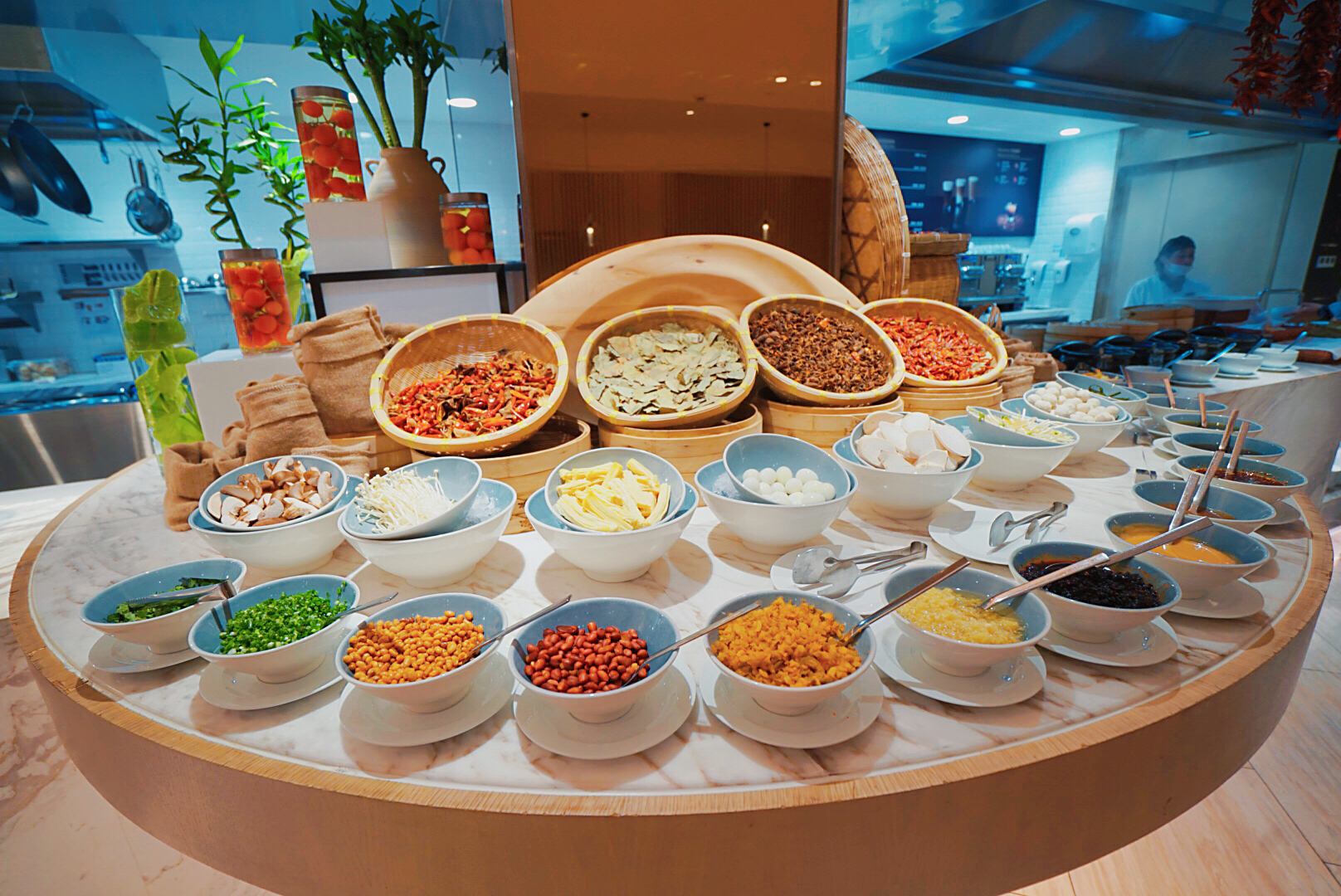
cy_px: 448
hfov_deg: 96.7
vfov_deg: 73.8
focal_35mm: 16
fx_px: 596
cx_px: 670
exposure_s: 1/60
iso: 400
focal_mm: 16
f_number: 4
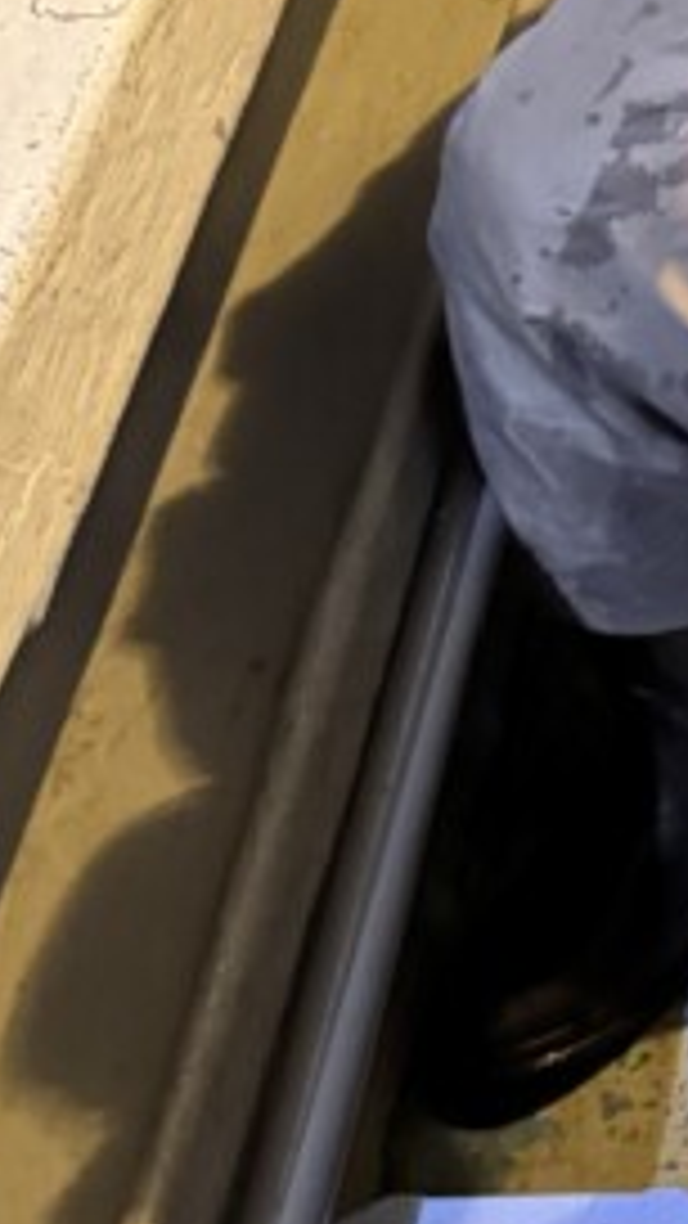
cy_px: -126
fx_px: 3113
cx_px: 1610
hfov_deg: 10.8
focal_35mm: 96
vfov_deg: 21.1
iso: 800
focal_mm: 6.76
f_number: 1.78
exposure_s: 1/49
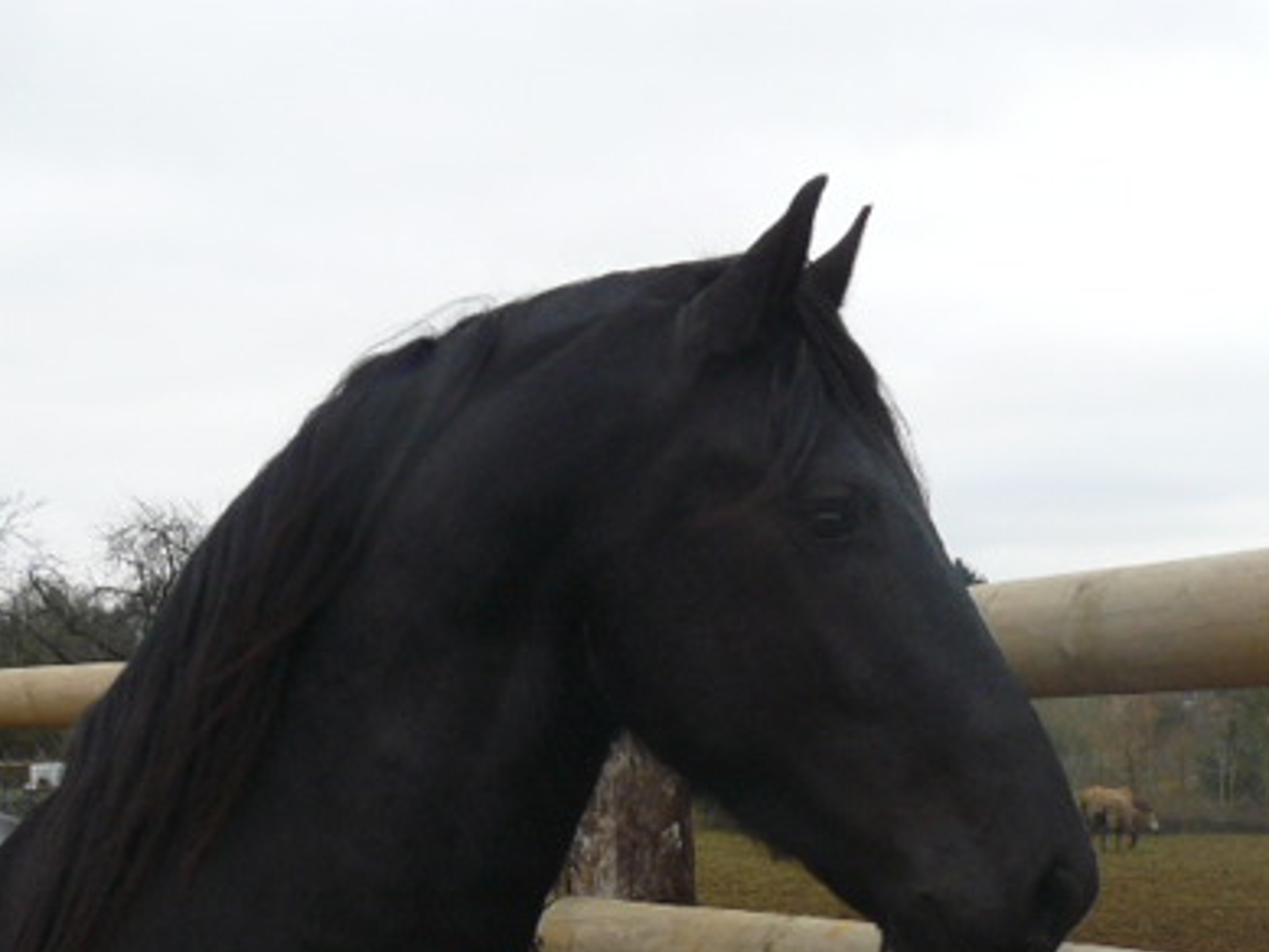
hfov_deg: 26.3
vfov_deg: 19.8
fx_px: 2714
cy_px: 678
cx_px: 610
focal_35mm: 74
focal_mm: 6
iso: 100
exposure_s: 1/100
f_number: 4
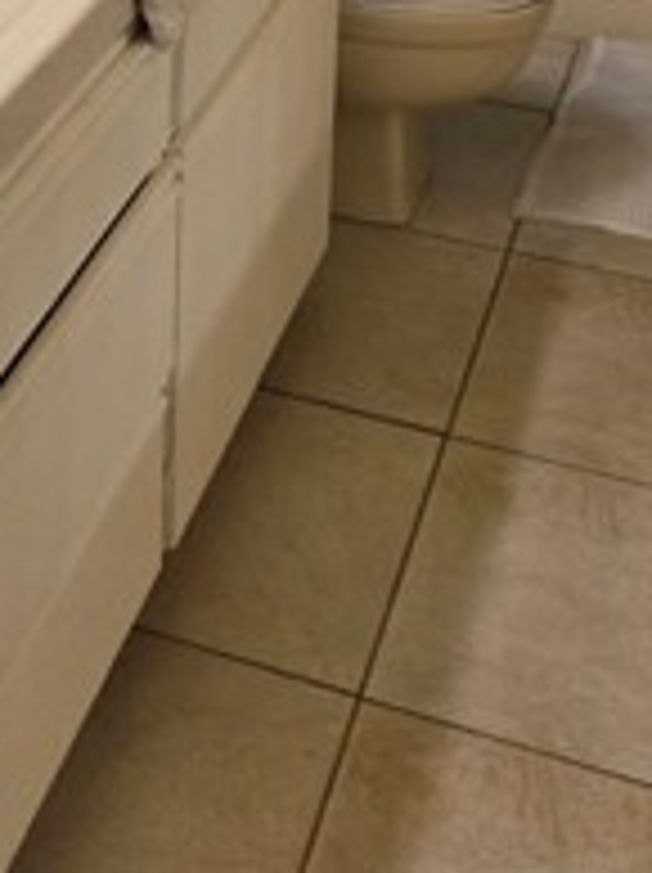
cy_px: -270
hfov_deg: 18.8
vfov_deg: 22.8
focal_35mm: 76
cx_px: 4
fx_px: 1913
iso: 80
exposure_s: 1/120
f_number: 1.8
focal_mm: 5.4
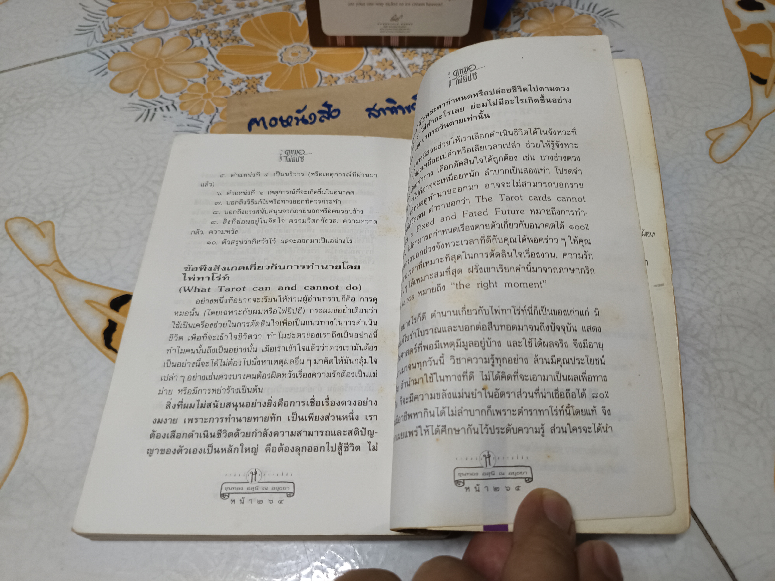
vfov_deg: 56.8
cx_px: 388
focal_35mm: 24
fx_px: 537
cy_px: 290
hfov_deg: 71.6
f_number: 1.7
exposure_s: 1/50
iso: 1015
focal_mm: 5.31
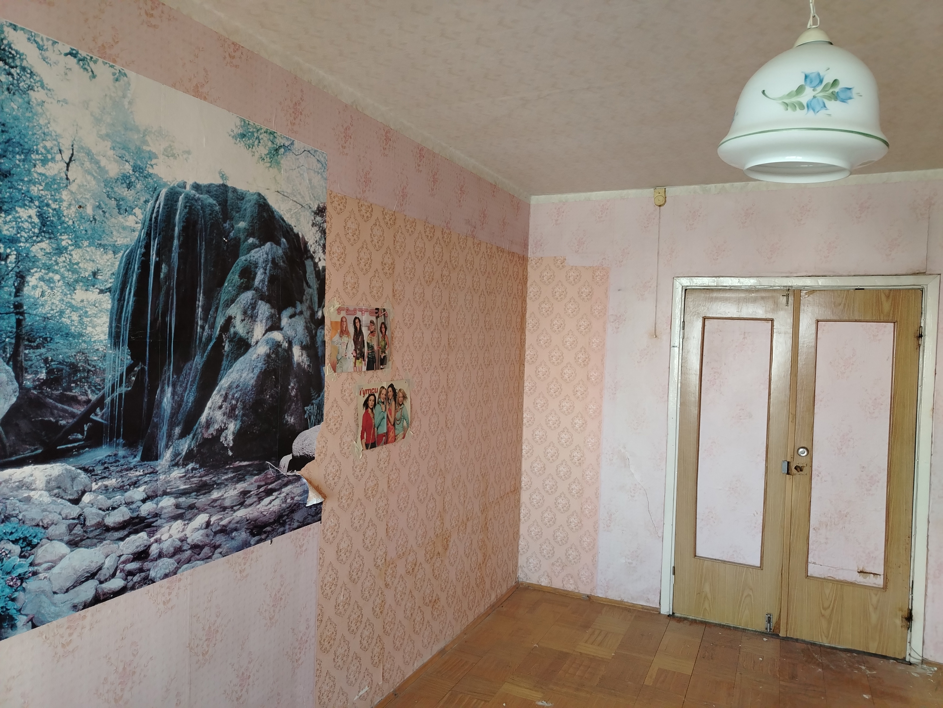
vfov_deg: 56.8
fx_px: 654
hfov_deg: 71.6
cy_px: 354
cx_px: 472
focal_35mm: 24
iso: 1866
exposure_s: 1/100
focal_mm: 5.25
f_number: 1.75
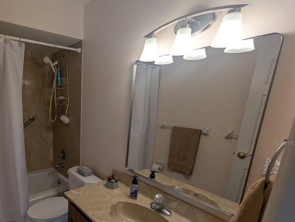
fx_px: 162
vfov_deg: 67.4
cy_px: 143
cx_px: 83
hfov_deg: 79.7
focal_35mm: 19
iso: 53
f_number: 2.2
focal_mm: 1.95
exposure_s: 1/40
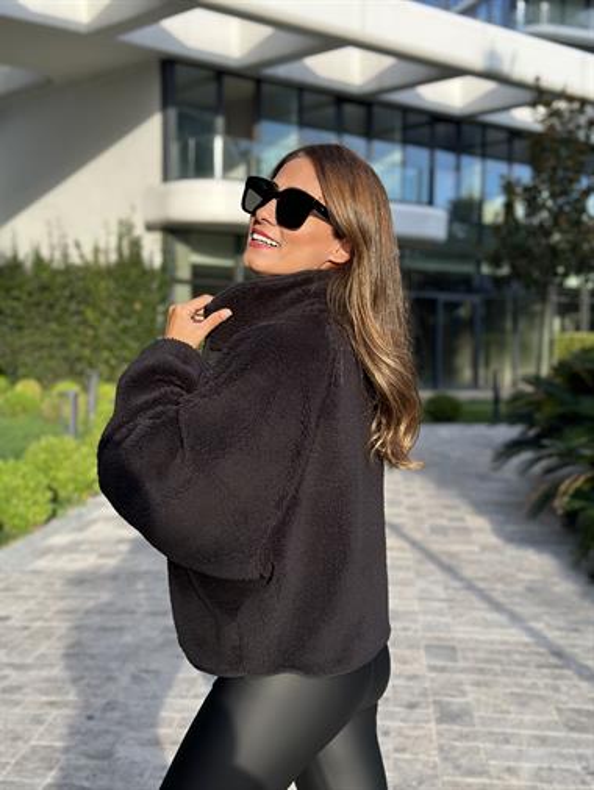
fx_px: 1097
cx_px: 297
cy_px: 395
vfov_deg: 39.6
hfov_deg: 30.3
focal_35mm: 48
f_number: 1.78
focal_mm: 6.86
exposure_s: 1/1414
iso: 80
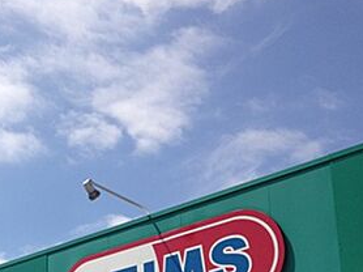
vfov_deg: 18.6
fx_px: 796
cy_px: 296
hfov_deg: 24.7
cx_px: 13
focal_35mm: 76
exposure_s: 1/2358
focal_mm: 4.12
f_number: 2.4
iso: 50
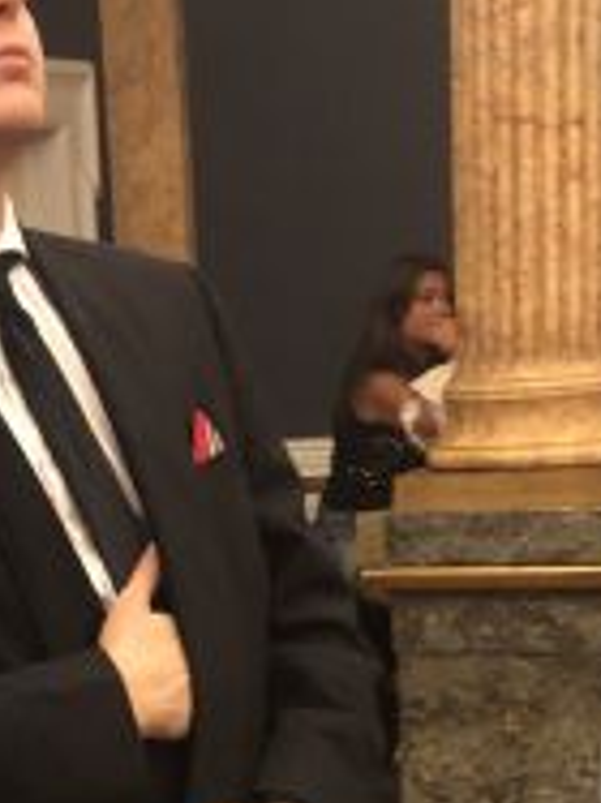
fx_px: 2086
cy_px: 897
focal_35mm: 90
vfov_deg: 20.7
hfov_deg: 16.0
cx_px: -17
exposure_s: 1/33
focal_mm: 3.99
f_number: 1.8
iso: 640
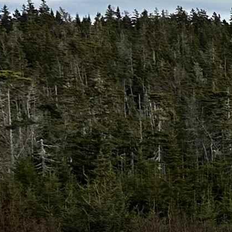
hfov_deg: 8.6
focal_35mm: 154
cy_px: 121
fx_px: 1168
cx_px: 783
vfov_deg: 11.3
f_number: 1.78
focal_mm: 6.86
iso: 80
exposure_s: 1/1692
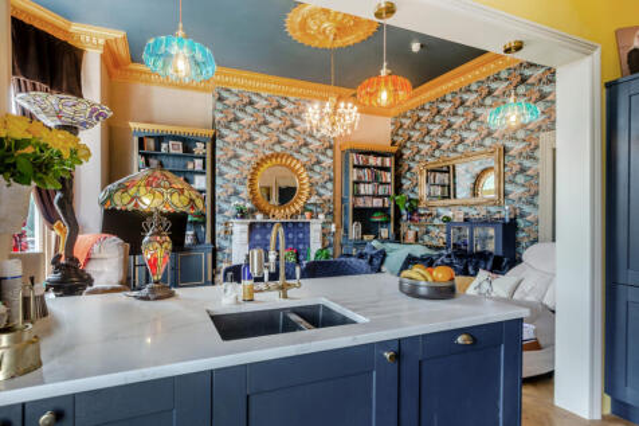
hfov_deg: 90.0
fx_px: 319
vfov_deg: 67.3
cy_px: 213
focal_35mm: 18
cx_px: 320
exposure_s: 1/30
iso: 100
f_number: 7.1
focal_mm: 12
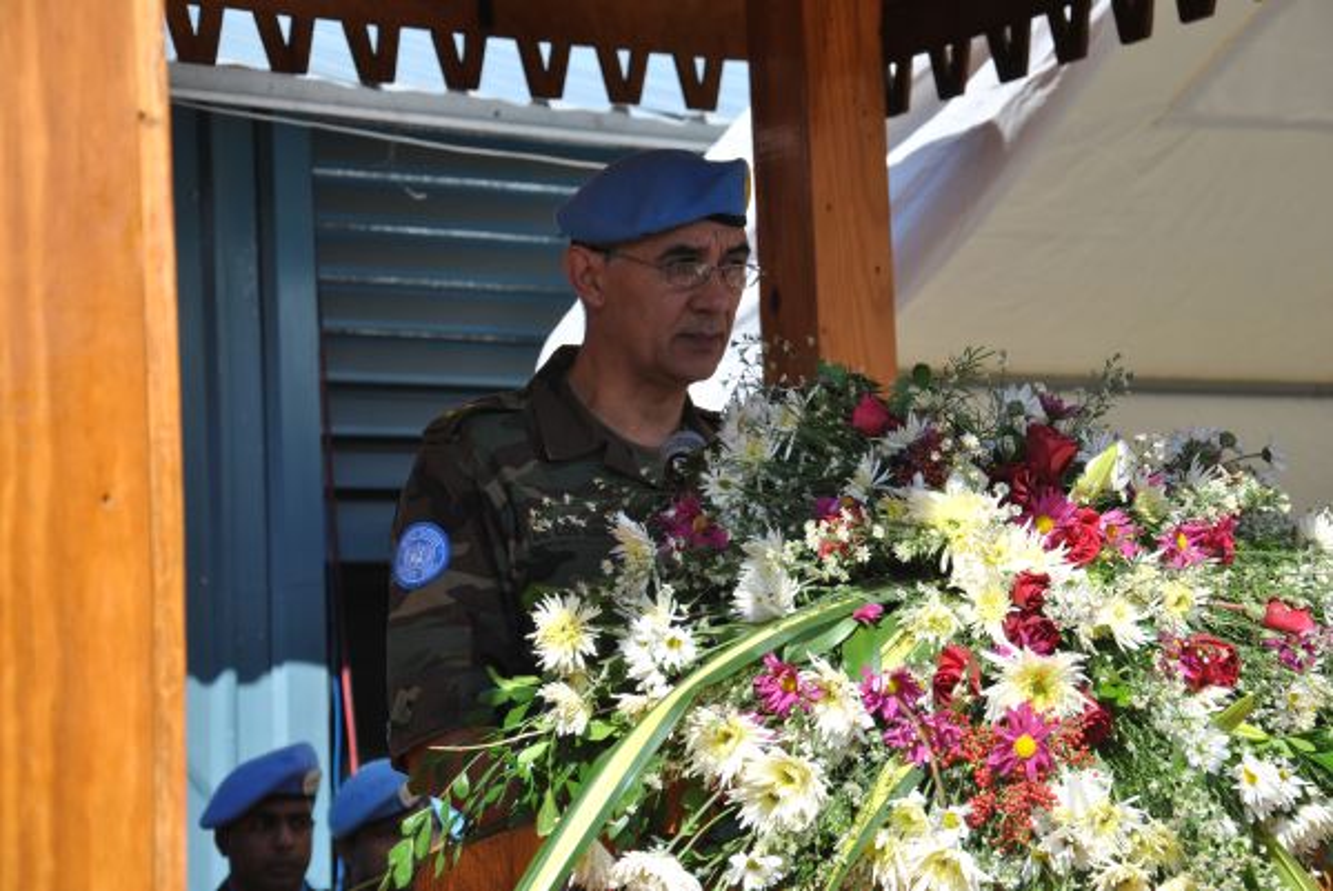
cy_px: 446
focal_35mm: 93
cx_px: 666
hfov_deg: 21.9
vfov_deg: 14.7
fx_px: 3446
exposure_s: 1/500
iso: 180
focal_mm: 62
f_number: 5.6
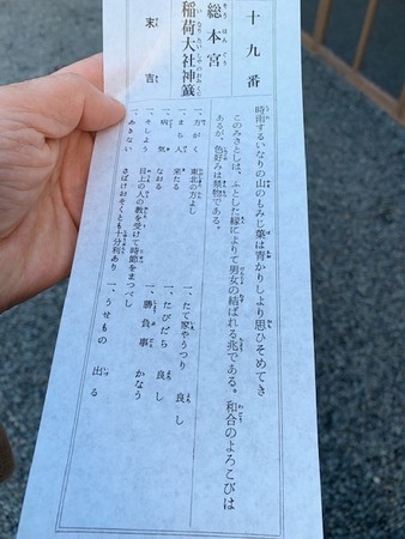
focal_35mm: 26
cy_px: 270
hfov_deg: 53.1
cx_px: 202
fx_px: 405
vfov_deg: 67.3
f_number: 1.8
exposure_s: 1/128
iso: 25
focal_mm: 4.25
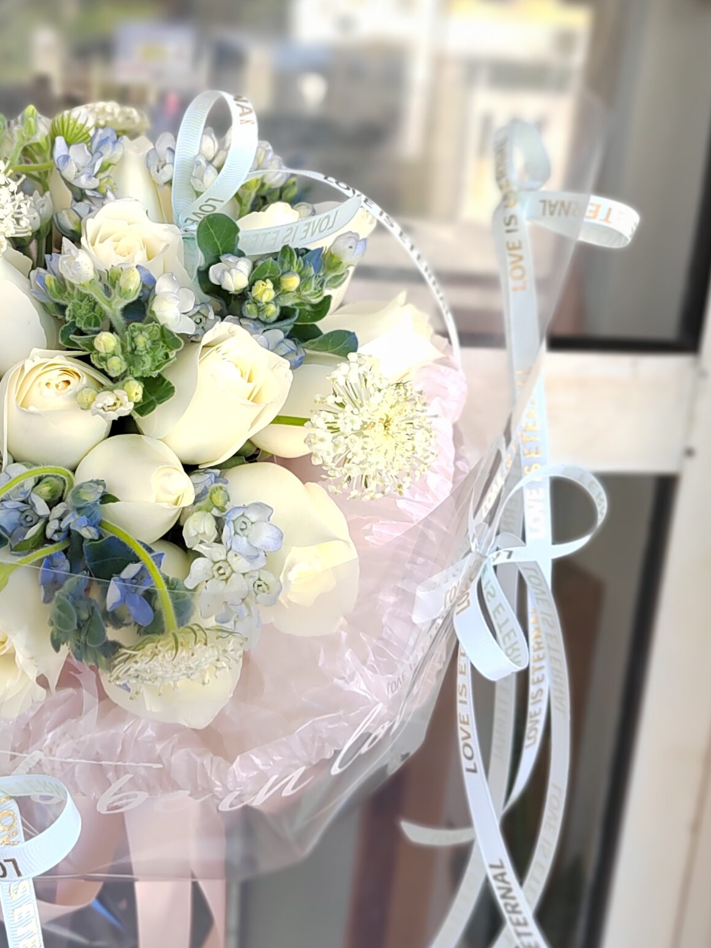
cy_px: 331
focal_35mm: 38
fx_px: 1041
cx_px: 138
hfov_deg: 36.4
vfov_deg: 48.3
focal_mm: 5.52
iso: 259
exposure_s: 1/100
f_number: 4
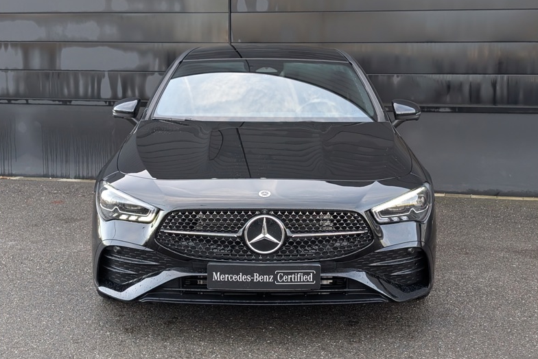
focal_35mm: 52
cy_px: 182
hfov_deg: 38.2
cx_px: 268
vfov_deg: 26.0
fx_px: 777
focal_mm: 6.9
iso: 397
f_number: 1.68
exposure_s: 1/1087
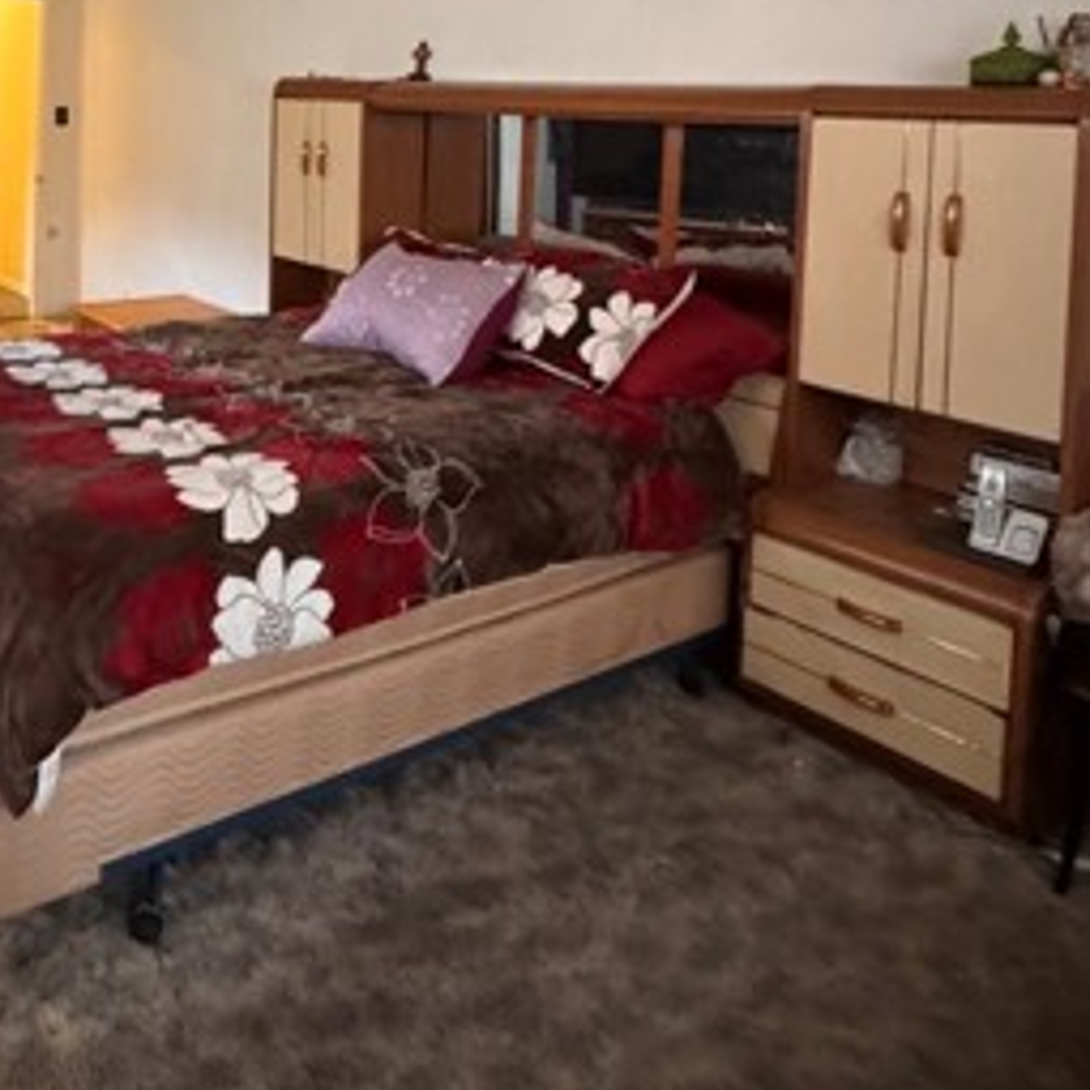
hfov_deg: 49.8
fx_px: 1104
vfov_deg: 47.9
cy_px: 141
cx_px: 239
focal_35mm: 31
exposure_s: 1/48
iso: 1250
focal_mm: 2.22
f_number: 2.2
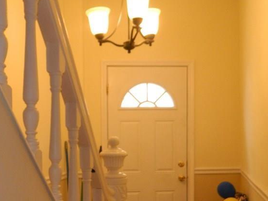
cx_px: 87
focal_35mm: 46
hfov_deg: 40.7
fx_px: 356
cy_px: 155
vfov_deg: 30.9
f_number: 3.1
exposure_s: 1/30
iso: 200
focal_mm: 4.5
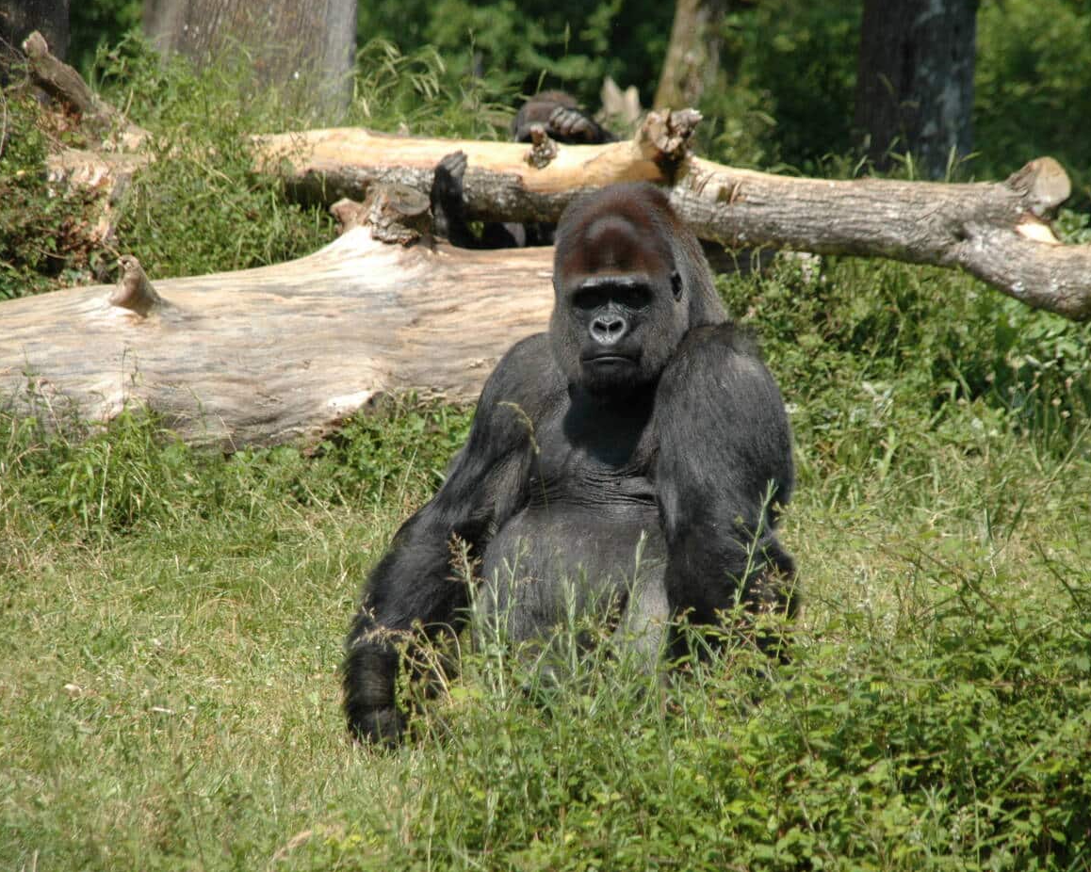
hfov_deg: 8.4
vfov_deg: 6.7
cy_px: 435
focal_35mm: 230
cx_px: 579
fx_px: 7411
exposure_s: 1/500
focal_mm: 135
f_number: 6
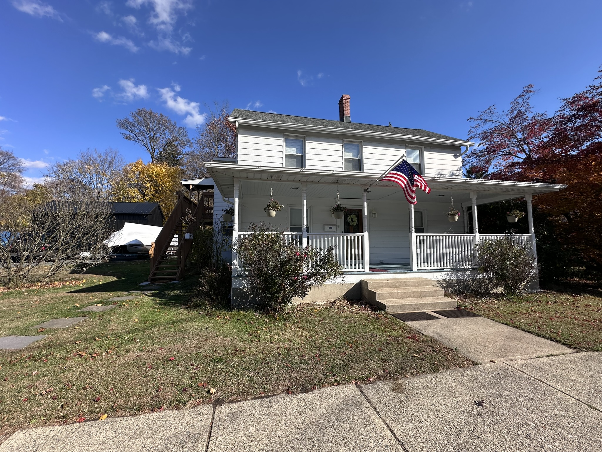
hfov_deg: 102.1
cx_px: 301
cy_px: 226
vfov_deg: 85.7
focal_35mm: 14
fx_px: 243
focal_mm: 2.22
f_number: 2.2
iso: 50
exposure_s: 1/1689
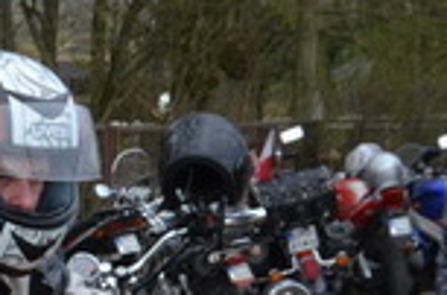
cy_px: 473
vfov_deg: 5.1
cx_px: -467
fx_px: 3268
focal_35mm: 264
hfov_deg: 7.5
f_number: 10
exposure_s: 1/400
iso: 1600
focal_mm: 38
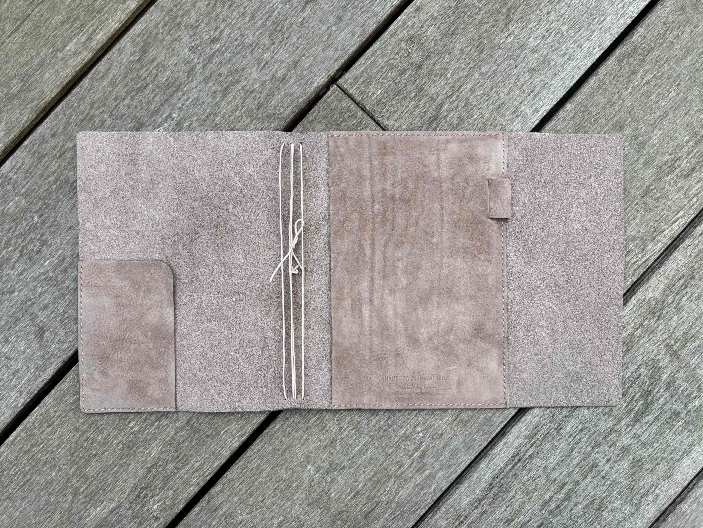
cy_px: 264
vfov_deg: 53.1
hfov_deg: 67.3
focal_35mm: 26
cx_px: 352
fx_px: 528
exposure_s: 1/142
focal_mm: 5.96
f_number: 1.6
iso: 40
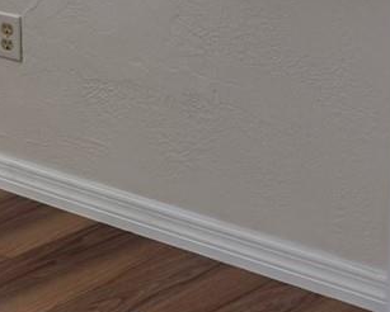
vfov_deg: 12.2
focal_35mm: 122
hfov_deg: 12.2
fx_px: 1409
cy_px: -115
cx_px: -573
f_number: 1.78
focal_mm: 6.76
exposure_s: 1/121
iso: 80
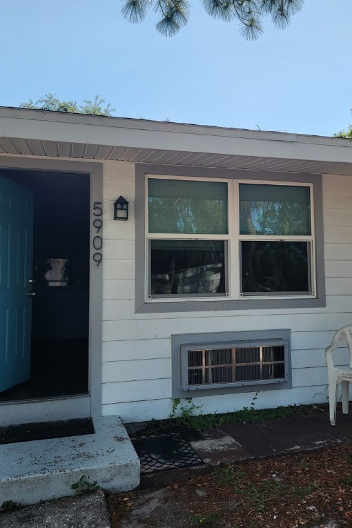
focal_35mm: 32
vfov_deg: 58.7
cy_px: 264
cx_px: 209
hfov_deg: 41.0
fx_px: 469
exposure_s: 1/897
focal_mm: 5.4
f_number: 1.8
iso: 20
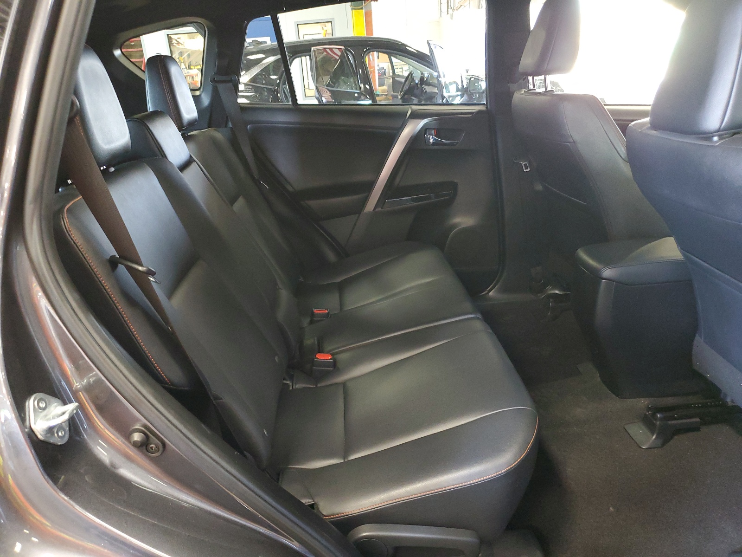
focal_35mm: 26
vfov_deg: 53.1
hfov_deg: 67.3
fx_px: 557
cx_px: 371
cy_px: 278
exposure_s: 1/17
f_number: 1.5
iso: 285
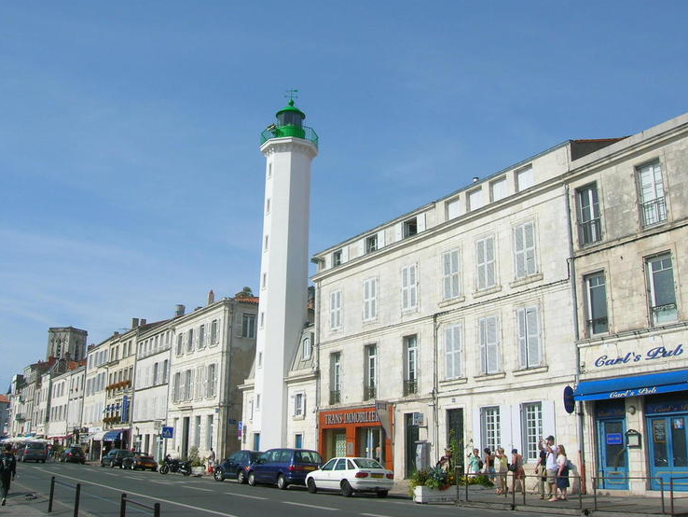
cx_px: 342
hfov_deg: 52.6
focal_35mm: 35
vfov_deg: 40.7
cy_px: 253
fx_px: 696
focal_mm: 5.7
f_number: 4.9
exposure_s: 1/597
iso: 50
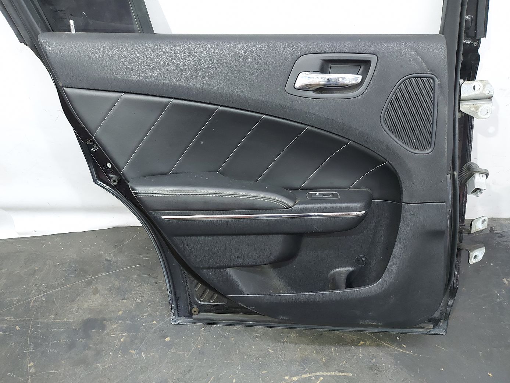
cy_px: 192
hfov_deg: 71.6
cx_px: 255
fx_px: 354
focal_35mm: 24
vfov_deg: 56.8
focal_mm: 5.23
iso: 250
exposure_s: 1/33
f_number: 1.8
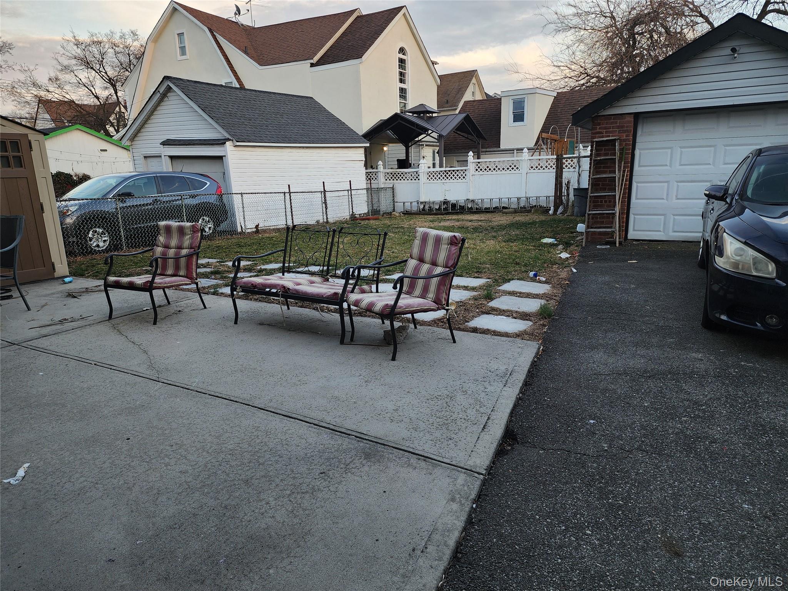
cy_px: 296
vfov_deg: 58.9
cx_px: 394
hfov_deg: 73.9
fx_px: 524
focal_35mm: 23
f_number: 1.8
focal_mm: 6.4
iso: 50
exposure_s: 1/180
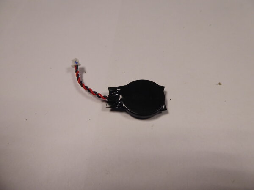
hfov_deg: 69.4
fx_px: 183
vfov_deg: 54.9
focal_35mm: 25
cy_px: 95
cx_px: 127
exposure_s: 1/60
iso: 160
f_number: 3.3
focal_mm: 4.3
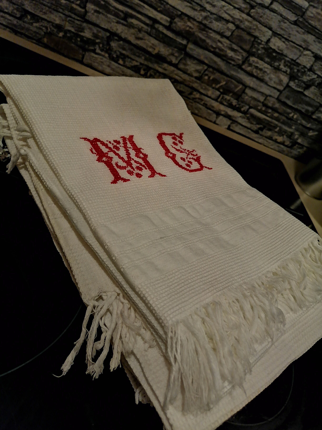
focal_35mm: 27
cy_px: 215
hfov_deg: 51.4
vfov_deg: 65.3
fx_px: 335
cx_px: 161
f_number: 1.8
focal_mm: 5.3
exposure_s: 1/5
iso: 640
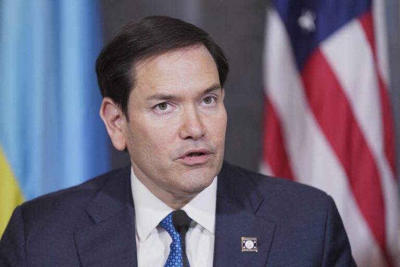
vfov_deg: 6.9
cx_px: 200
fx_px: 2222
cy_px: 134
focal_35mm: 200
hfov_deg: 10.3
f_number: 3.2
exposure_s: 1/250
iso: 2500
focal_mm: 200
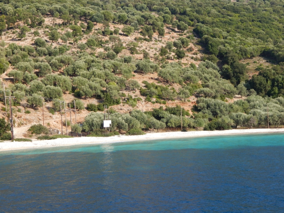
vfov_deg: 21.3
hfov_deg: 28.2
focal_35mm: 69
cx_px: 142
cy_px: 106
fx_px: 566
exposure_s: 1/640
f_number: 4.1
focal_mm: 12.3
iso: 125
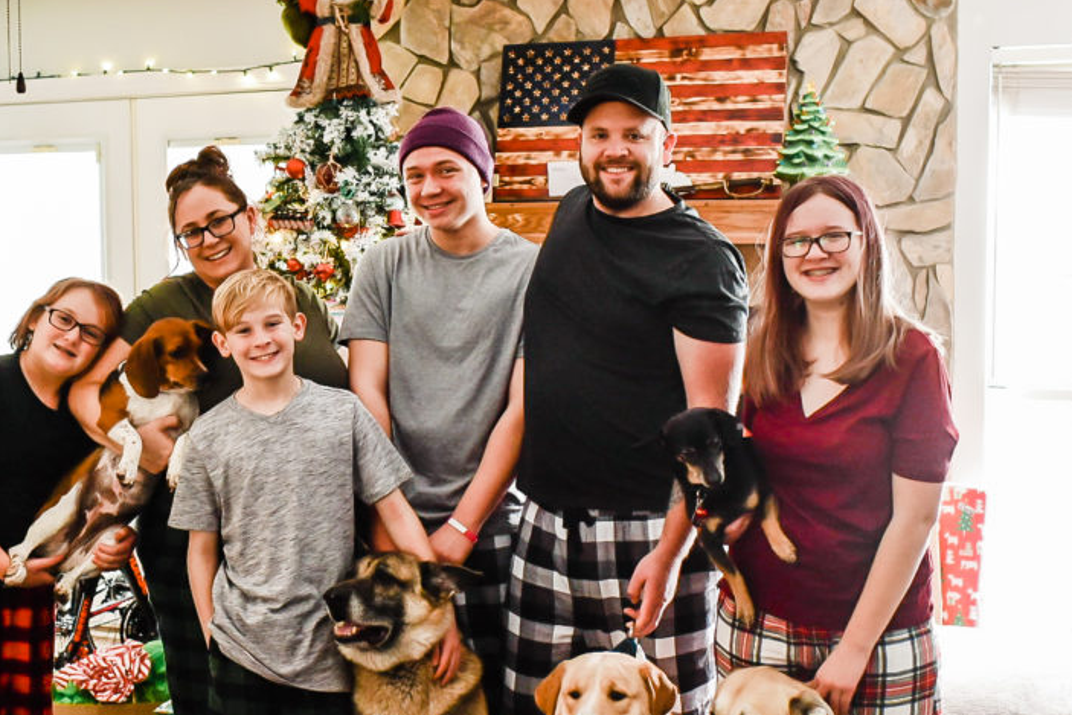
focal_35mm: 51
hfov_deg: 38.7
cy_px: 380
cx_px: 424
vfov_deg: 26.5
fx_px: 1519
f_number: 3.5
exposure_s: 1/160
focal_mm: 35
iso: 3200
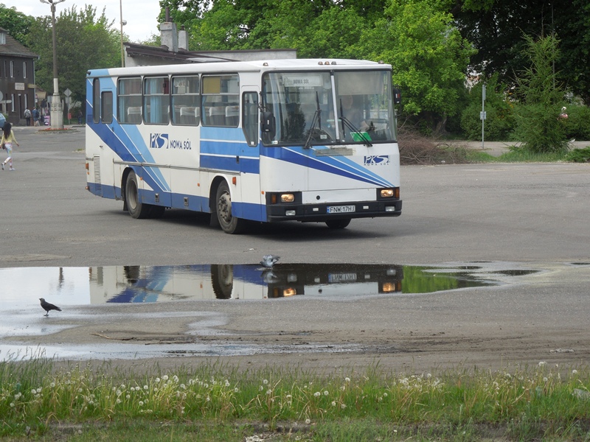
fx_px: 2028
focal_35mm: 119
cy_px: 221
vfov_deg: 12.5
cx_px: 295
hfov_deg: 16.6
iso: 100
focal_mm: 21.5
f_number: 4.8
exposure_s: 1/250
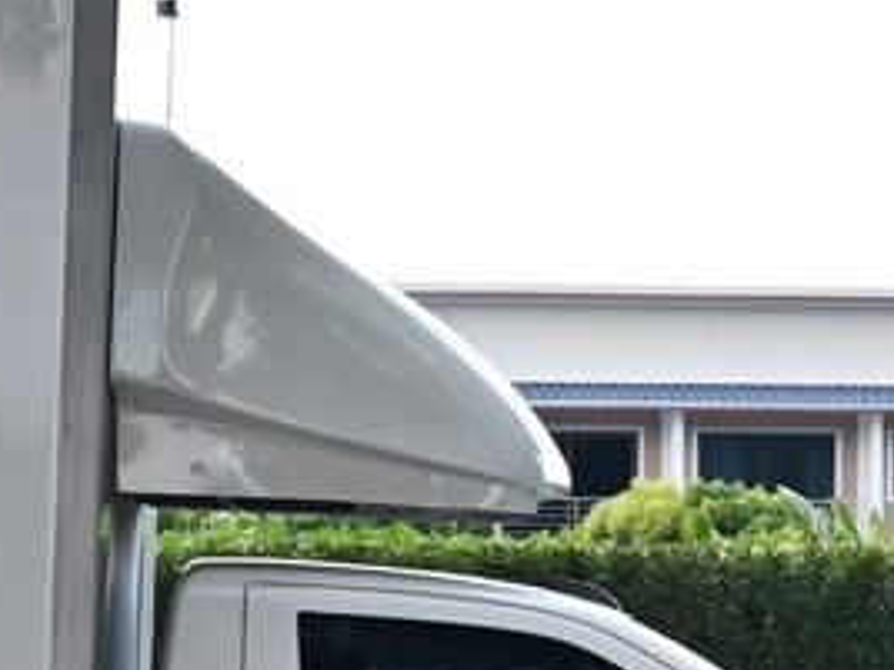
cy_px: 658
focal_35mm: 201
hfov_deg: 9.8
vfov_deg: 7.4
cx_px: 183
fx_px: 5191
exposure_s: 1/500
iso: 560
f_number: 5.6
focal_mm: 34.5
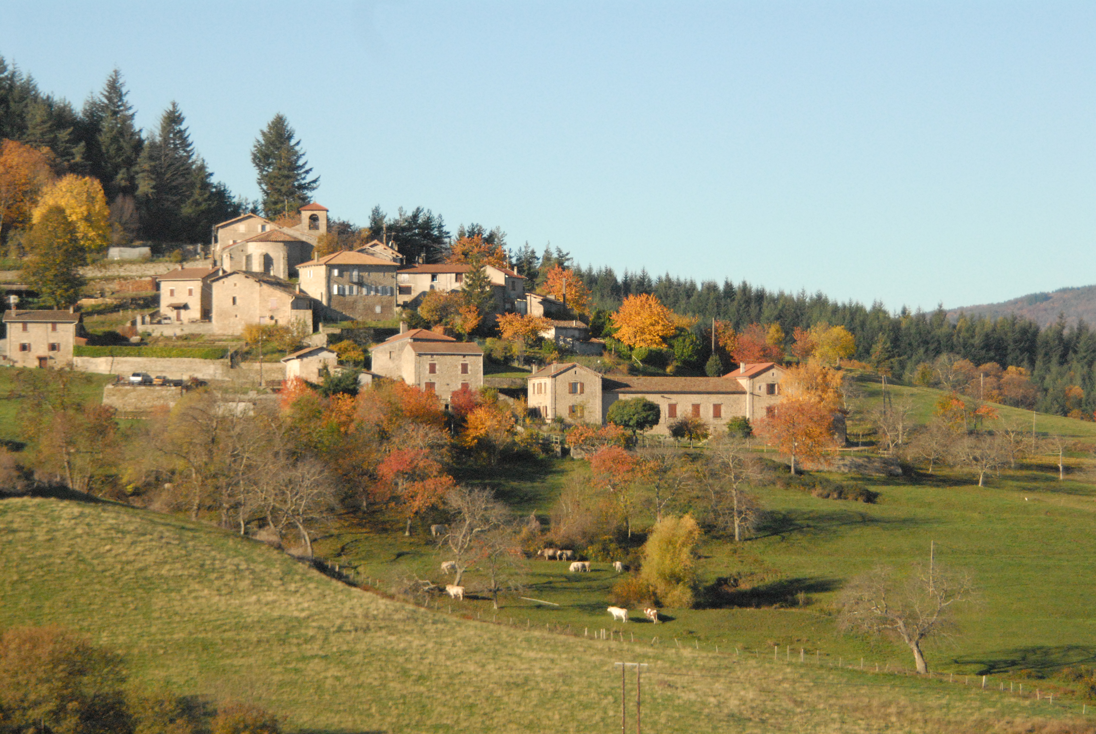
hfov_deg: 16.1
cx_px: 548
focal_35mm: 128
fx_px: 3886
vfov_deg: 10.8
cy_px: 367
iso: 1600
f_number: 6.3
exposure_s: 1/5000
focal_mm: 85
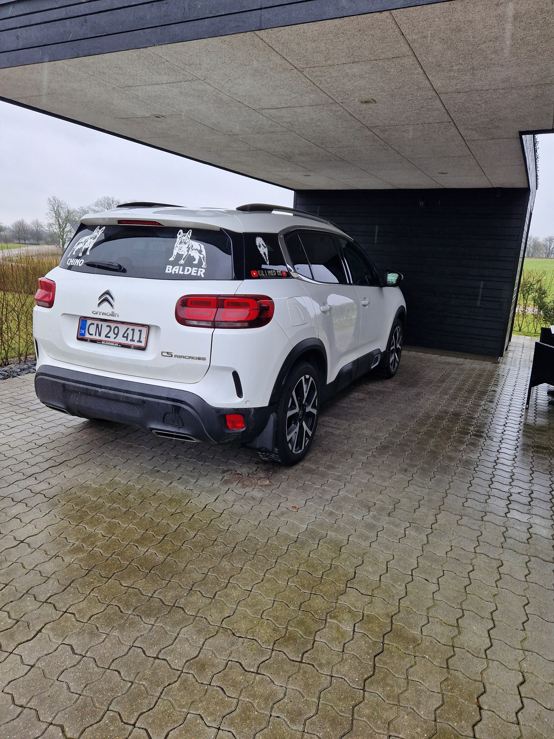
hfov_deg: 58.9
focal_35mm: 23
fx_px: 491
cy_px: 370
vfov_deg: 73.9
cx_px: 277
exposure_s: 1/180
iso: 50
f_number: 1.8
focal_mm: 5.4
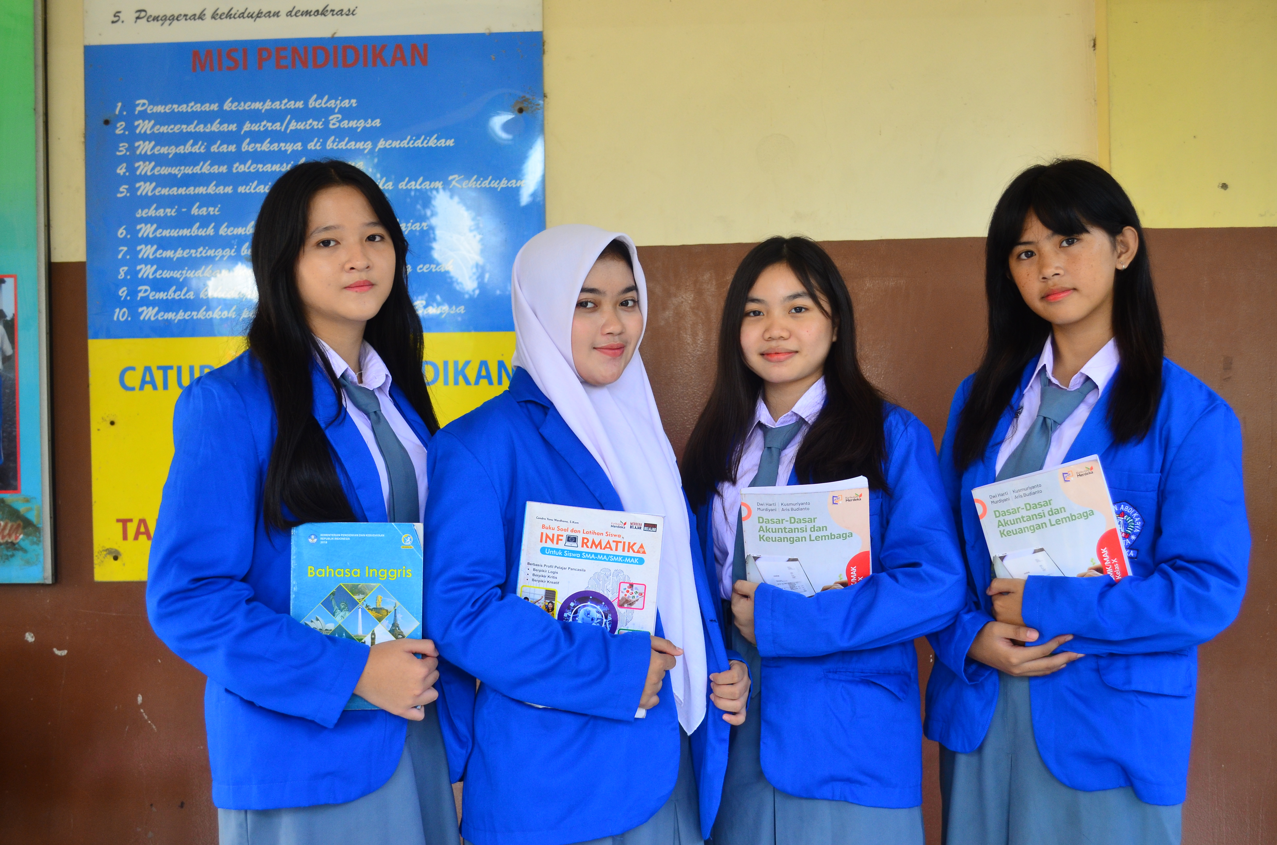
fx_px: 1487
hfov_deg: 46.5
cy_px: 422
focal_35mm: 42
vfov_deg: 31.8
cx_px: 638
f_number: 4.5
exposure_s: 1/160
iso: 500
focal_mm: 28
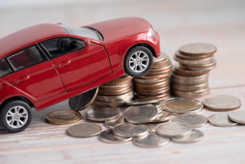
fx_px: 613
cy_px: 82
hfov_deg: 22.6
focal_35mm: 90
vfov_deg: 15.2
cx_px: 122
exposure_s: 1/60
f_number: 5.6
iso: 100
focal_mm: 90
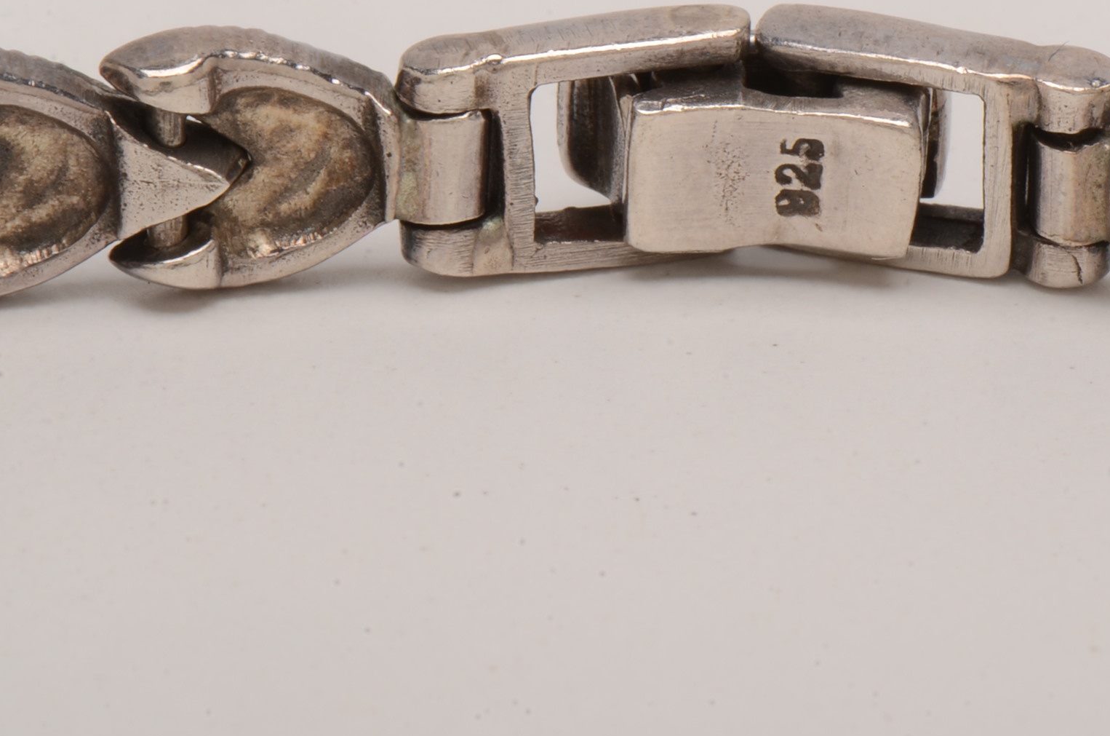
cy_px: 215
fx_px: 6333
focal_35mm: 206
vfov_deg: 6.6
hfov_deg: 10.0
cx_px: 791
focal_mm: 85
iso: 100
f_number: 29
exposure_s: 1/160
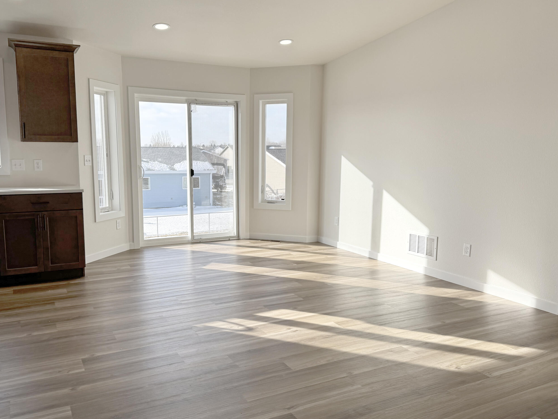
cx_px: 250
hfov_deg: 61.5
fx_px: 467
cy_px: 215
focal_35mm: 29
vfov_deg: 48.2
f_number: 1.78
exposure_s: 1/1311
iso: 80
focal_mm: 6.76
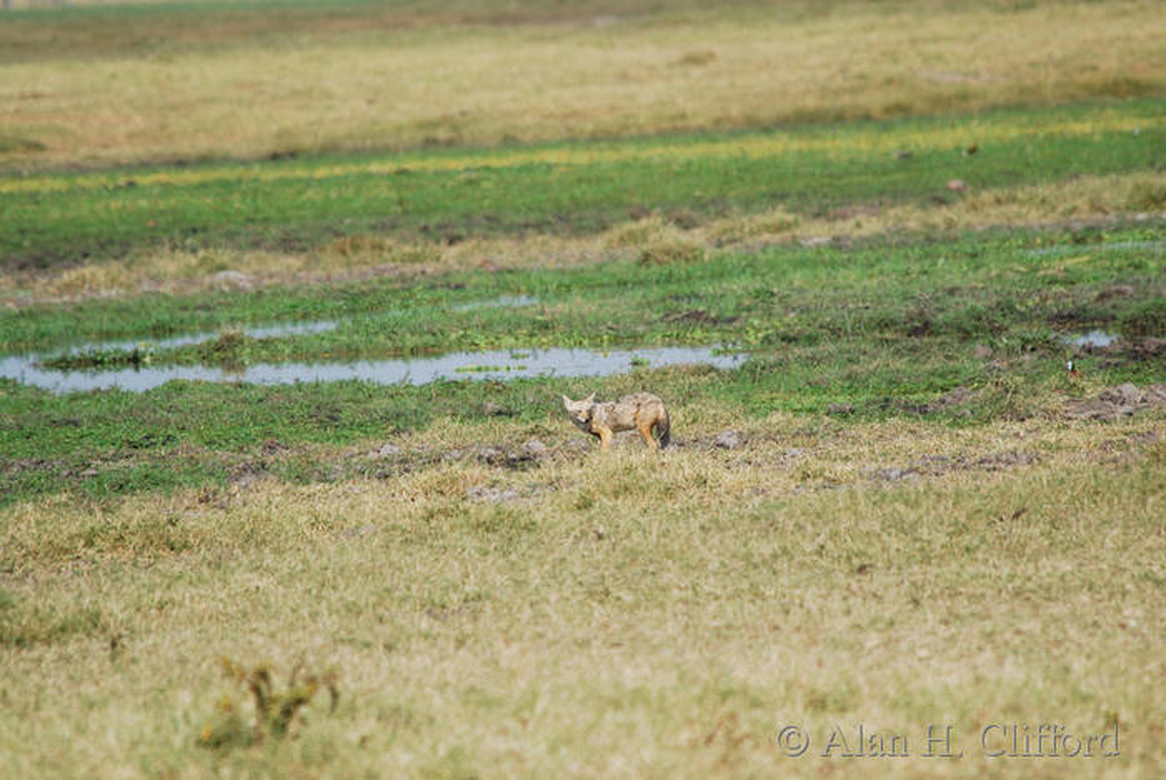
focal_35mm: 600
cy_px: 390
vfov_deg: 2.3
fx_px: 19449
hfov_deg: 3.4
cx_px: 583
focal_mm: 400
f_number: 5.6
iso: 110
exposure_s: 1/500
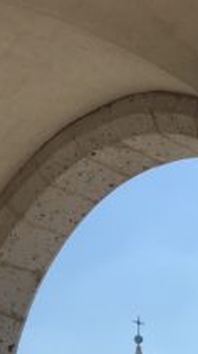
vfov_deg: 18.8
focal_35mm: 110
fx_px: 1031
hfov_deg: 11.0
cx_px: 94
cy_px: 382
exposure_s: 1/2137
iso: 25
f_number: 2.2
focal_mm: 4.15
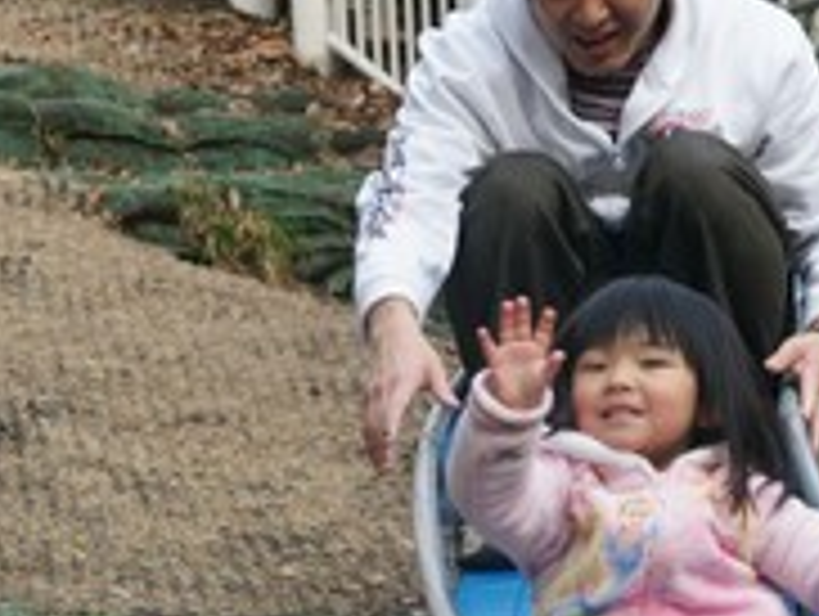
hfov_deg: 9.9
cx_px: 675
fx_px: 4714
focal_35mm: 199
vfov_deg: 7.5
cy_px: 479
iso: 800
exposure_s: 1/200
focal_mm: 60
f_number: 5.6
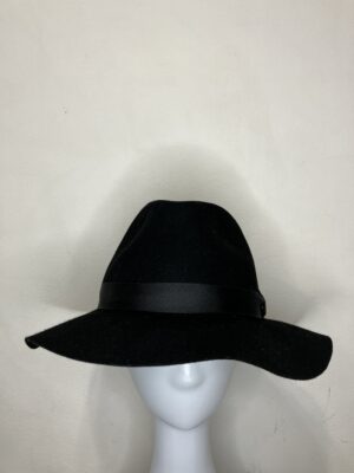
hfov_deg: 49.7
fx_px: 382
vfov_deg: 63.4
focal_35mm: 28
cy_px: 236
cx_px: 177
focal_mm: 3.99
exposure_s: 1/100
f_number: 1.8
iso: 80
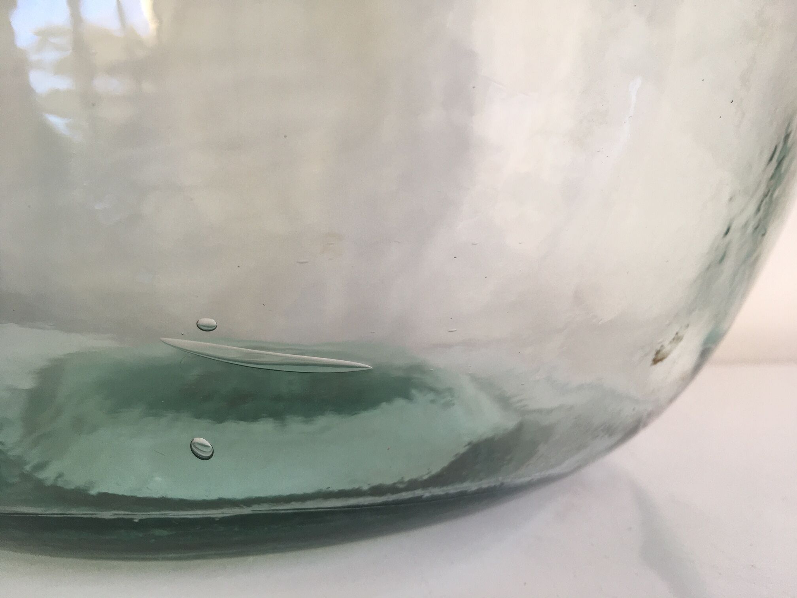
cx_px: 398
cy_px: 299
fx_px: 668
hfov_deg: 61.7
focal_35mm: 29
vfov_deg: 48.2
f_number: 2.2
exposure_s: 1/50
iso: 32
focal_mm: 4.15
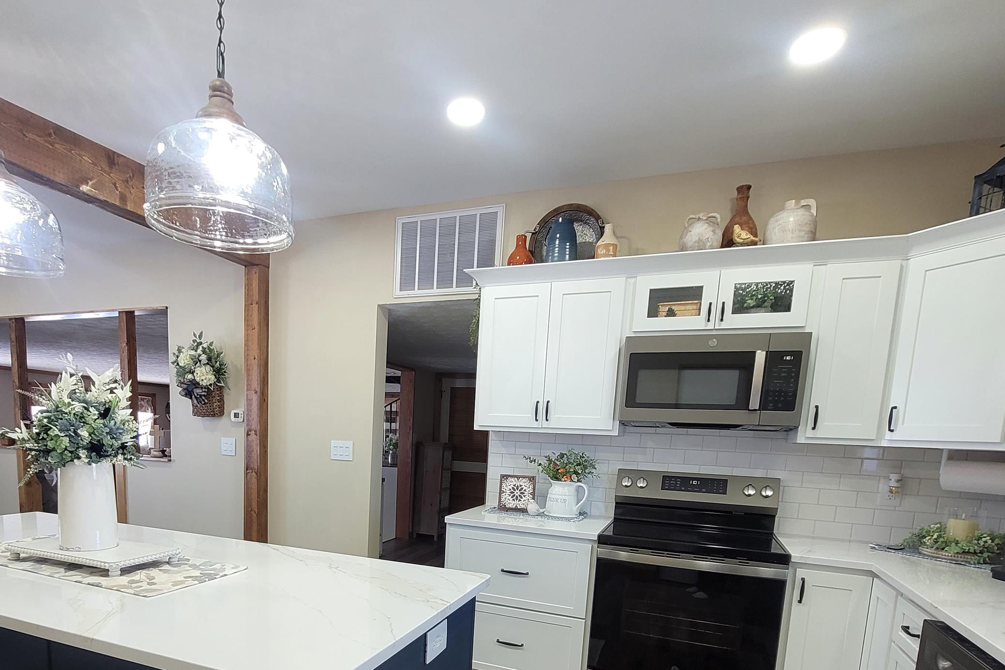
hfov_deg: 83.4
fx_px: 558
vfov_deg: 58.4
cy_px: 510
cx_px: 430
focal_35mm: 20
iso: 125
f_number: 2.2
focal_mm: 1.74
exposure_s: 1/60
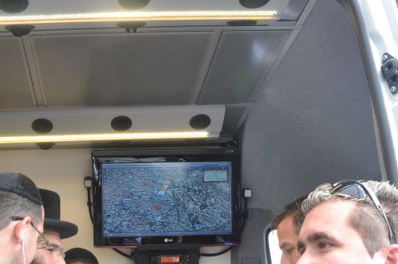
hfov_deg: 34.1
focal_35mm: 57
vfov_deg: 22.9
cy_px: 253
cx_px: 84
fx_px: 629
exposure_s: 1/50
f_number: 10
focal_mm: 18
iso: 500
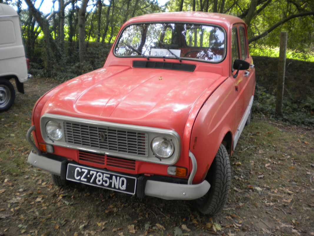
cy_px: 118
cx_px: 157
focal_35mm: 35
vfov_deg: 40.7
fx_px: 317
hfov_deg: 52.6
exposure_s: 1/59.8
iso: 85
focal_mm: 6.3
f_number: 3.1
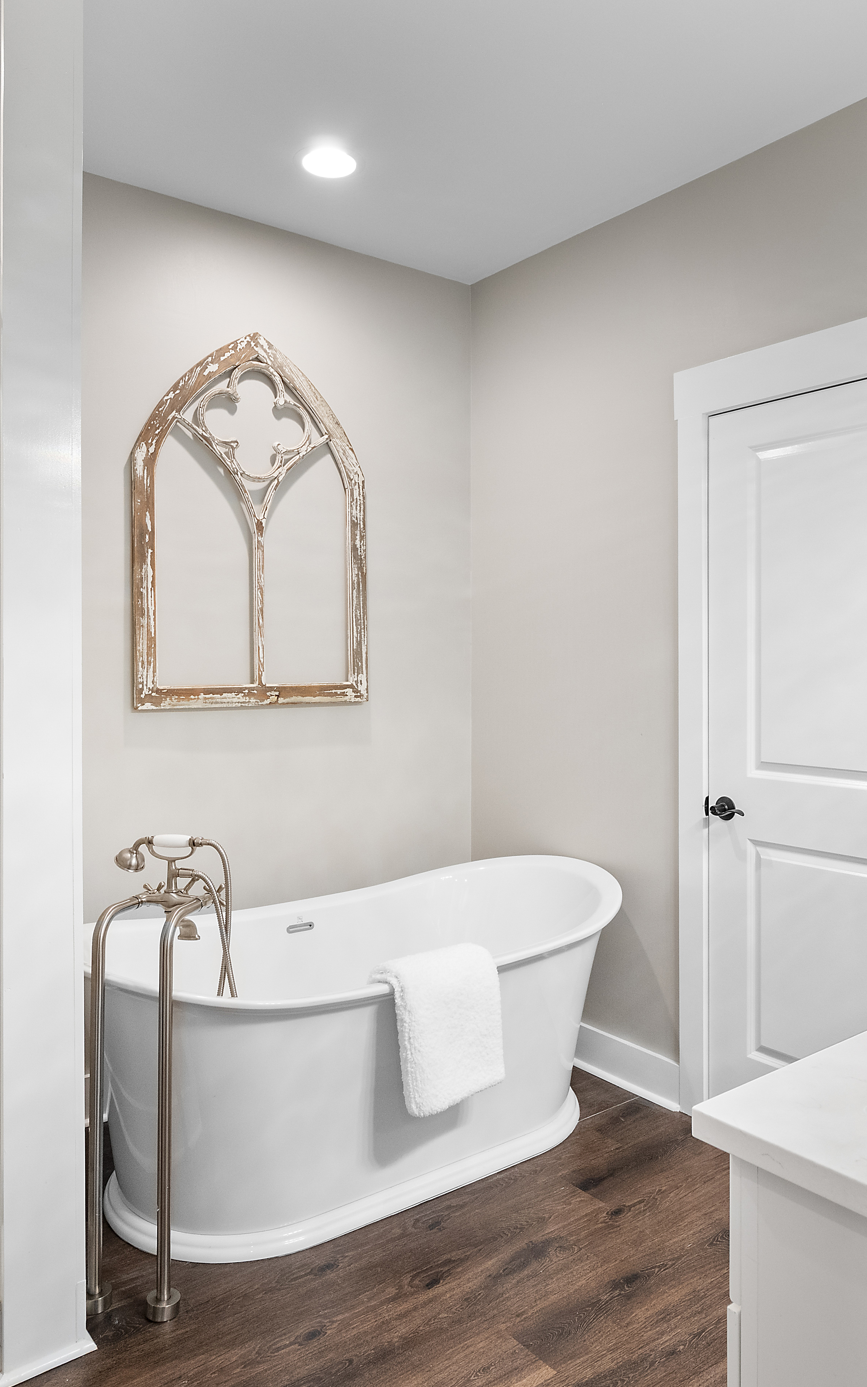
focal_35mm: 26
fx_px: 983
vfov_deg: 70.4
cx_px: 482
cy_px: 701
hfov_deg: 47.5
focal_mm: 9
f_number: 5.6
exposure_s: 1/6
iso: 400
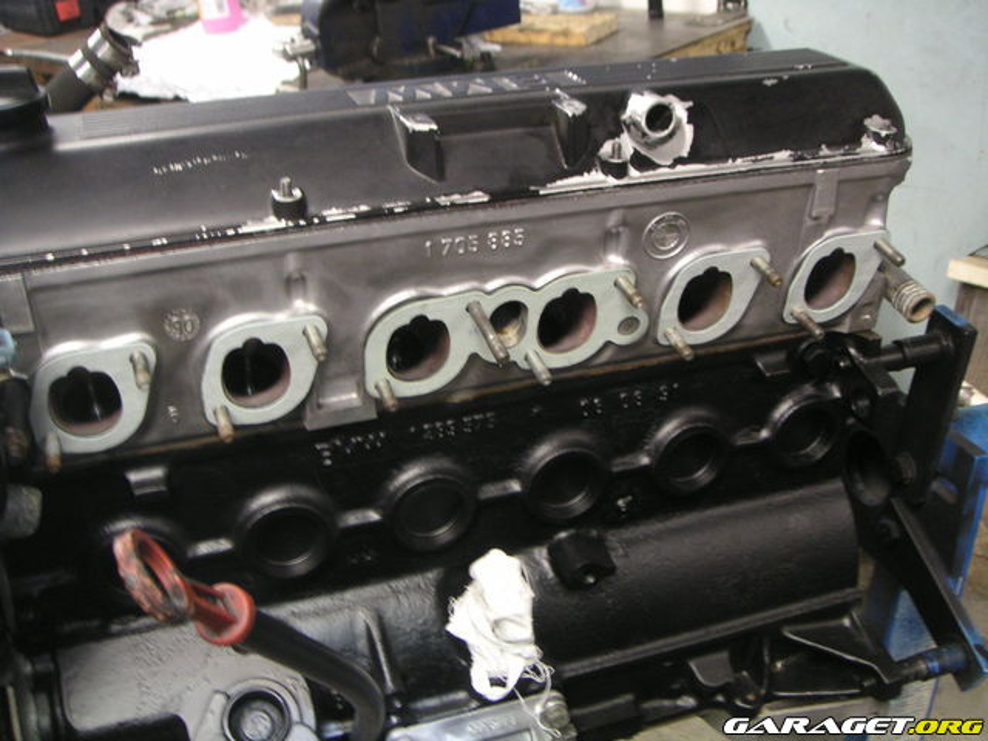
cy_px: 370
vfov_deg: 37.7
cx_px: 494
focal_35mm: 38
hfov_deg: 49.0
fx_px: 1085
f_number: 2.8
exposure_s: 1/8
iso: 100
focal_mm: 6
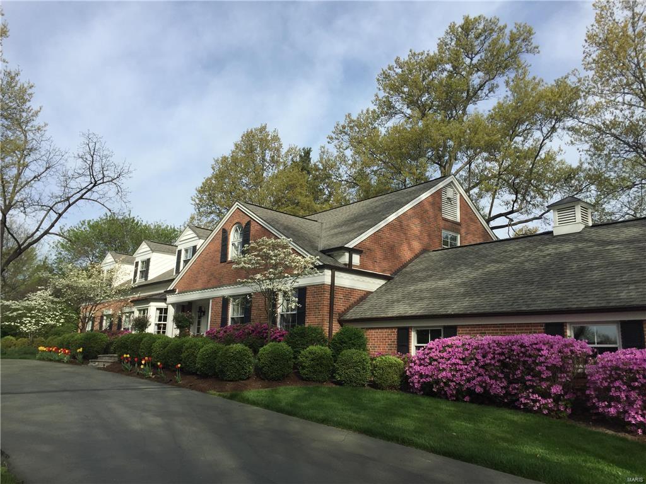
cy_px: 242
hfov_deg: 61.7
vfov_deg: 48.2
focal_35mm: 29
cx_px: 323
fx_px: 541
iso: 32
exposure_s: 1/1721
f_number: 2.2
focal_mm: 4.15
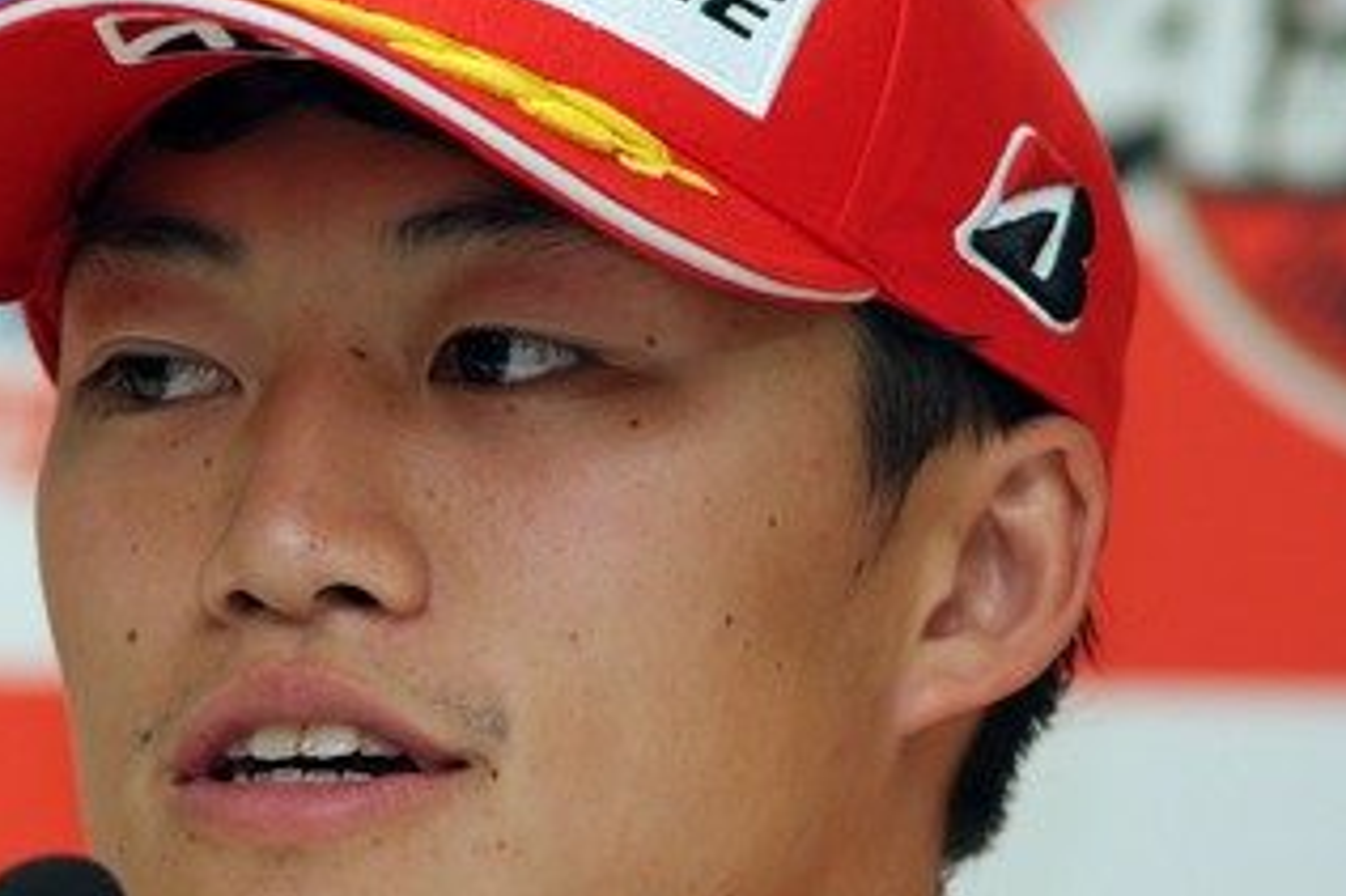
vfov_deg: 2.2
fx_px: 22906
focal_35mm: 613
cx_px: 195
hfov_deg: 3.4
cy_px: 595
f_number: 2.8
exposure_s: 1/125
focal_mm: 180
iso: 400
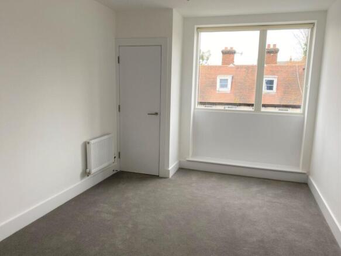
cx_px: 170
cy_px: 128
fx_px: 256
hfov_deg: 67.3
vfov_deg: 53.0
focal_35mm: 26
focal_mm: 4.25
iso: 50
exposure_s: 1/122
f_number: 1.8
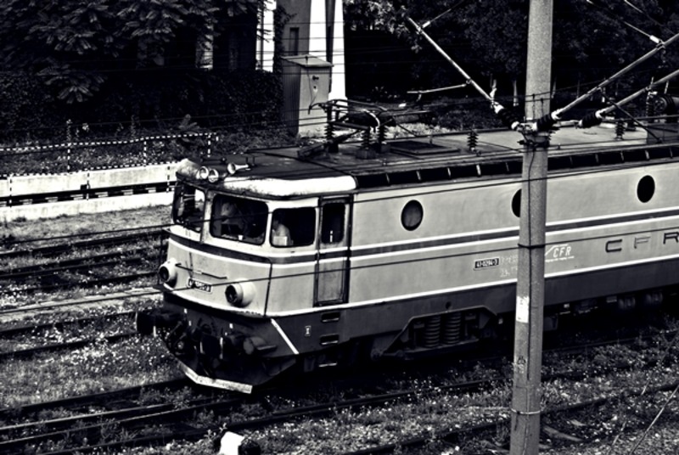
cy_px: 228
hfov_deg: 20.0
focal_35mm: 102
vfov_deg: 13.5
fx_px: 1927
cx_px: 340
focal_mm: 68
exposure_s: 1/80
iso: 100
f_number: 7.1
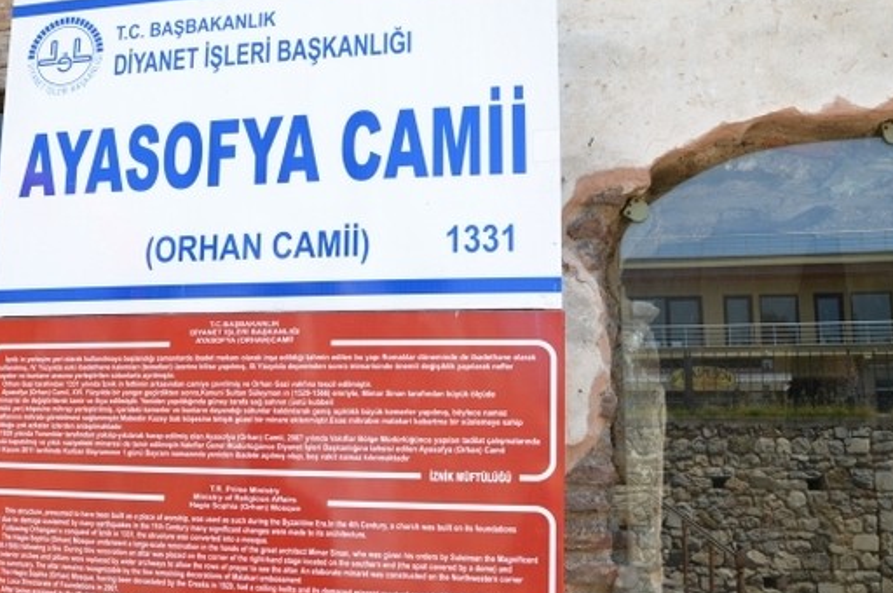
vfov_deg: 32.5
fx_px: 1016
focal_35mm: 41
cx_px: 323
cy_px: 352
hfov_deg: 46.9
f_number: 7.1
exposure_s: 1/200
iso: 200
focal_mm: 20
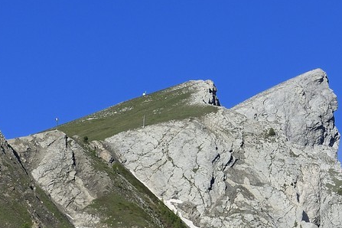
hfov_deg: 9.0
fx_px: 2109
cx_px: 553
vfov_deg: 6.1
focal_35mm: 222
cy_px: 374
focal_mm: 62
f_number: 9
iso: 200
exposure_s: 1/640
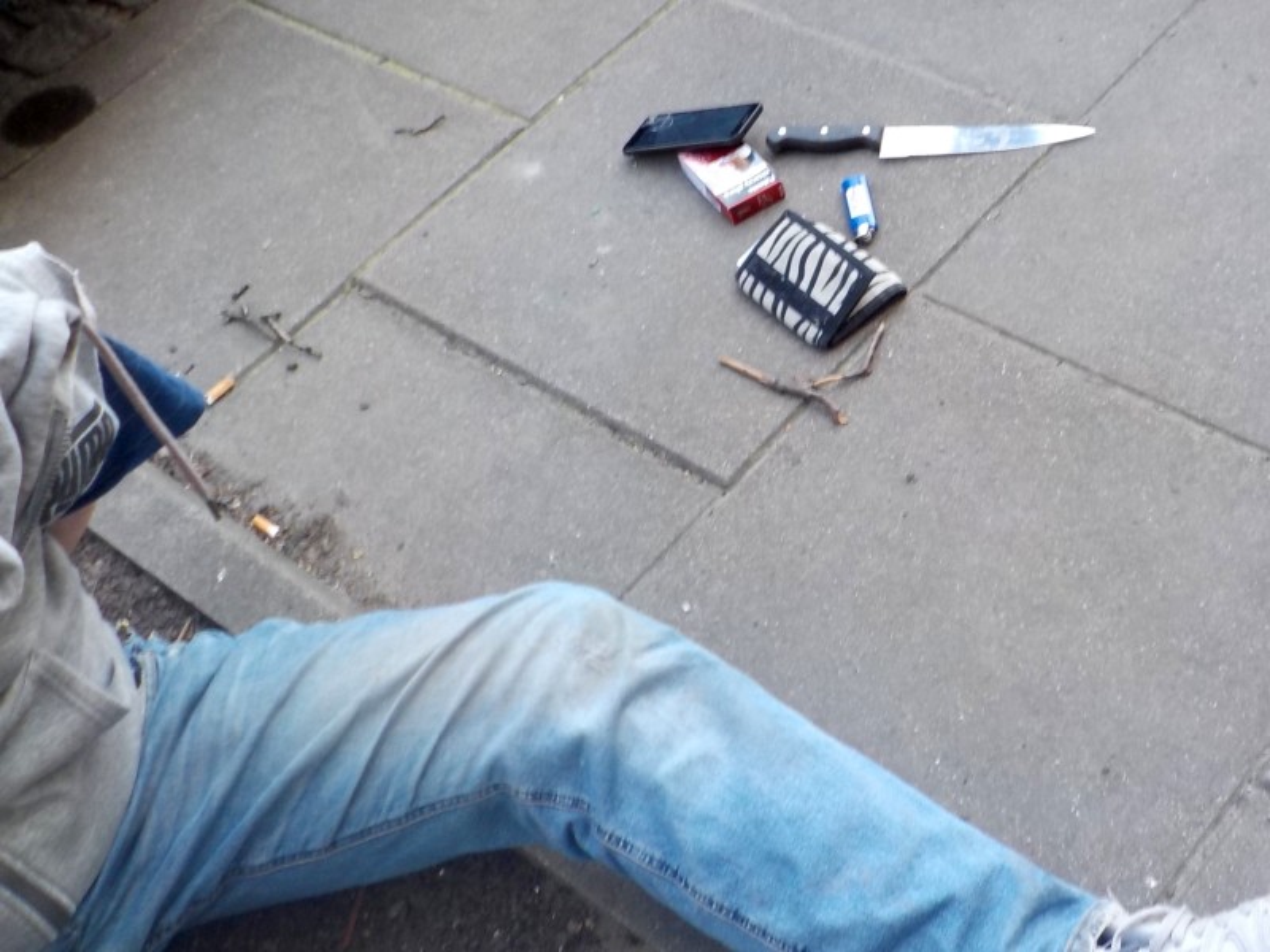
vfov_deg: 46.8
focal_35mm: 30
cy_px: 476
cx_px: 635
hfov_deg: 60.0
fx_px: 1101
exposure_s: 1/40
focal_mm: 4.1
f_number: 3.3
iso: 125
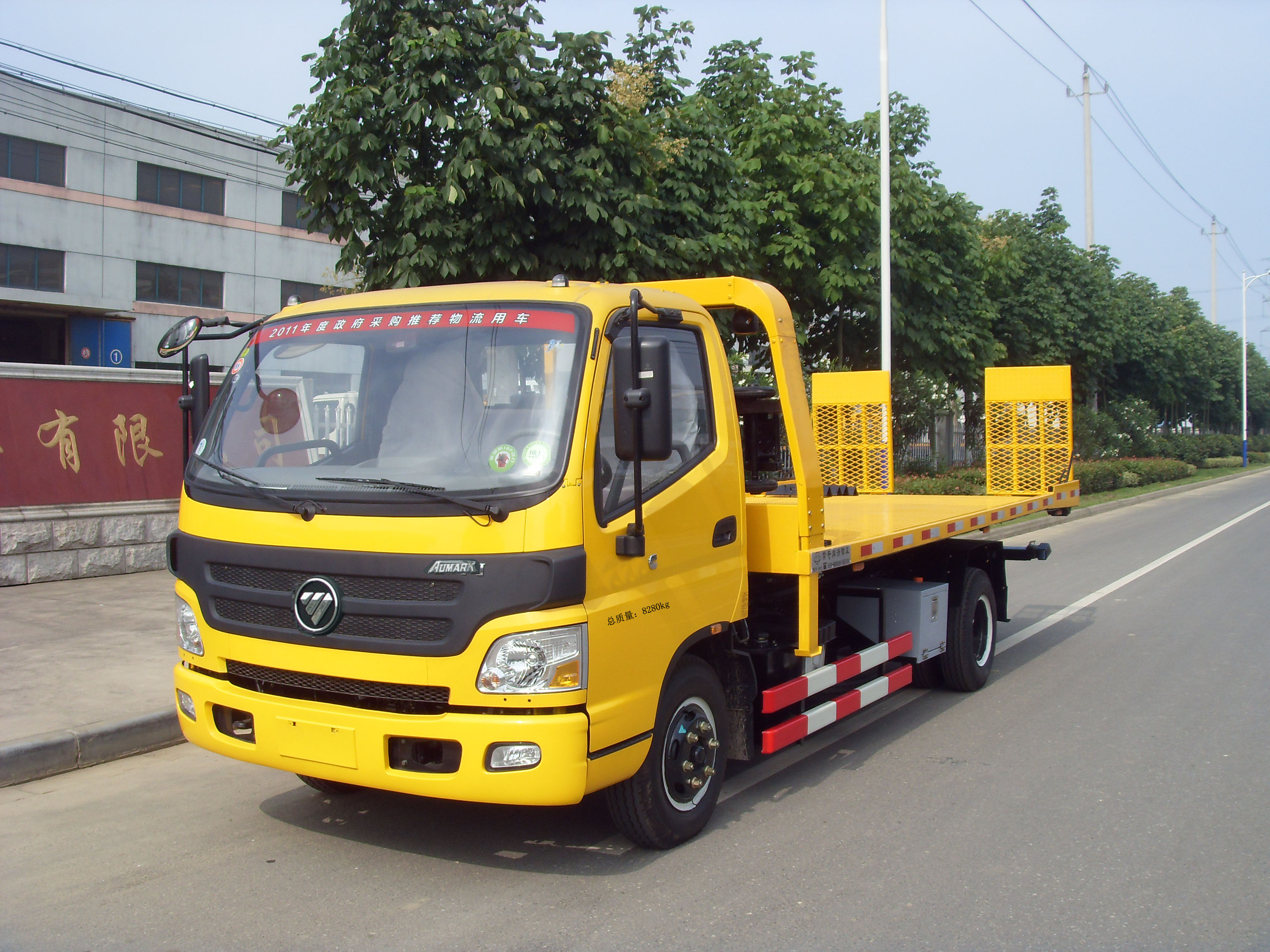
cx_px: 635
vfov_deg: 36.8
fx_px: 1431
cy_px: 476
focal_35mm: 39
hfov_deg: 47.9
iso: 80
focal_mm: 6.6
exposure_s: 1/250
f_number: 6.2
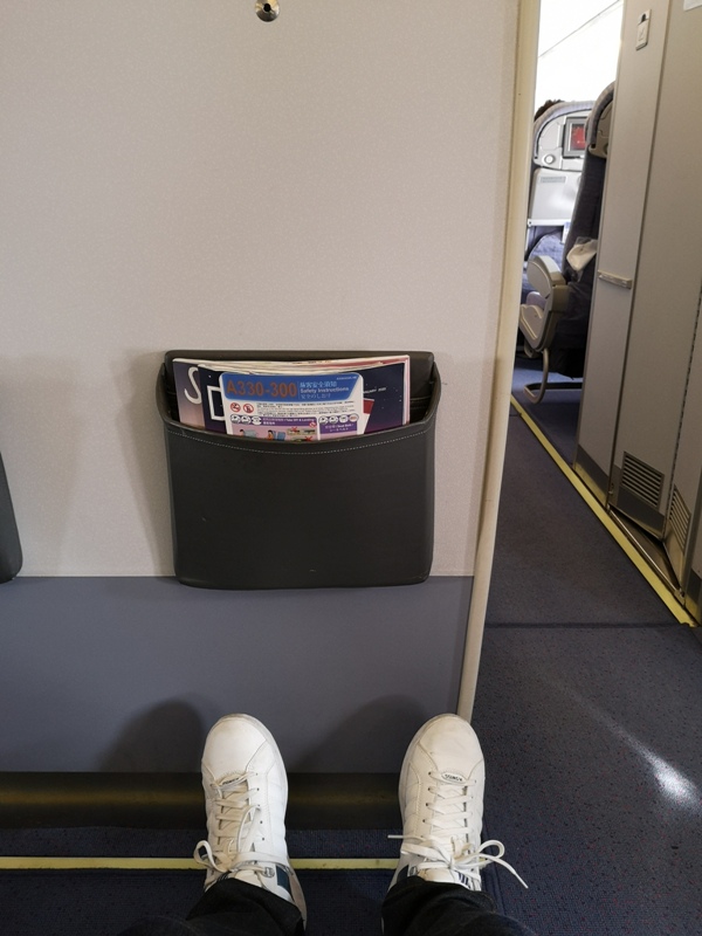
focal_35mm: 27
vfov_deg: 65.3
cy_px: 468
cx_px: 351
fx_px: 730
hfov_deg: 51.4
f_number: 1.8
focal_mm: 3.95
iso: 200
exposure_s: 1/30
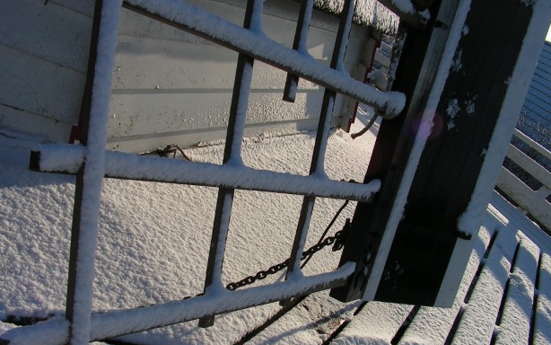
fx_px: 631
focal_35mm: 42
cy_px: 203
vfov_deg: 30.5
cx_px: 268
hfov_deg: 47.2
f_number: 4.8
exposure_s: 1/1000
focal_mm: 6.4
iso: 64
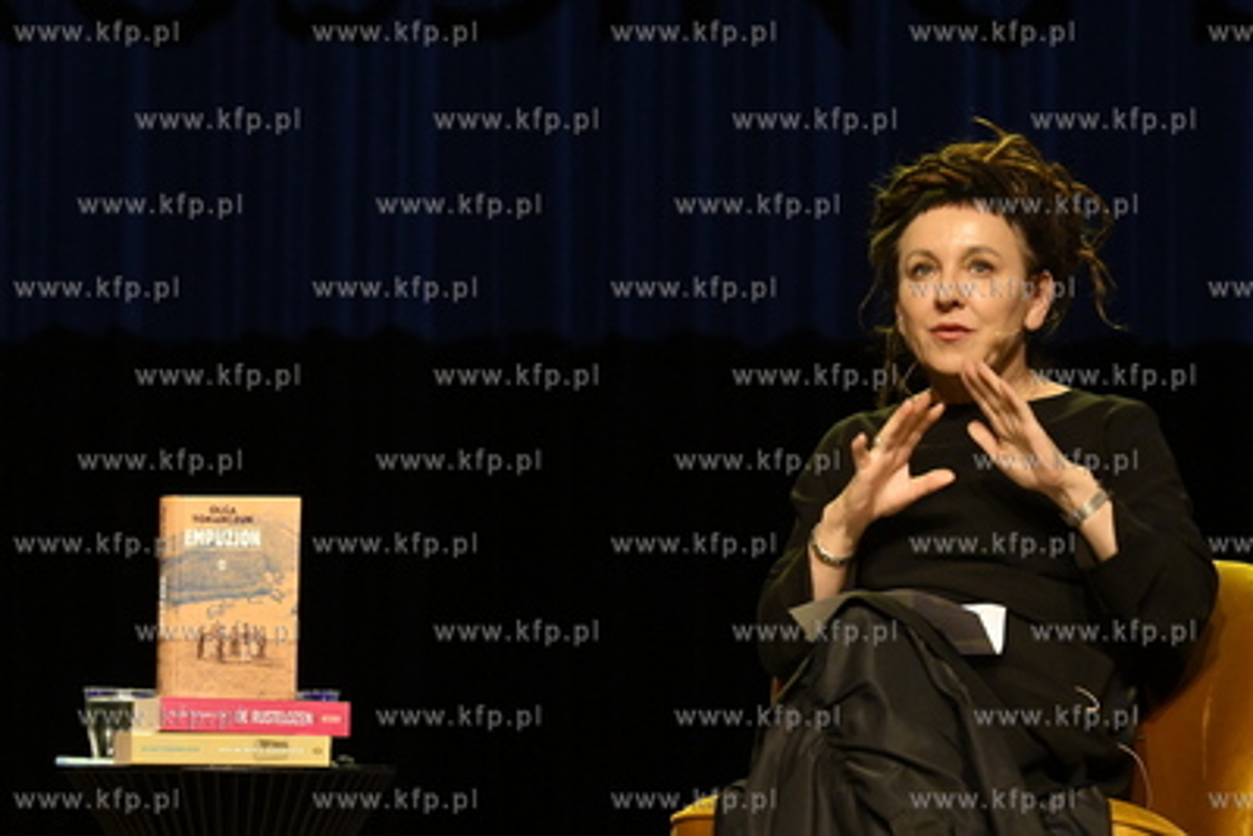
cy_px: 418
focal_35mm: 138
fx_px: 4805
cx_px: 626
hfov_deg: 14.9
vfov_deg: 9.9
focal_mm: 92
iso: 3200
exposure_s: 1/100
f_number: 5.6
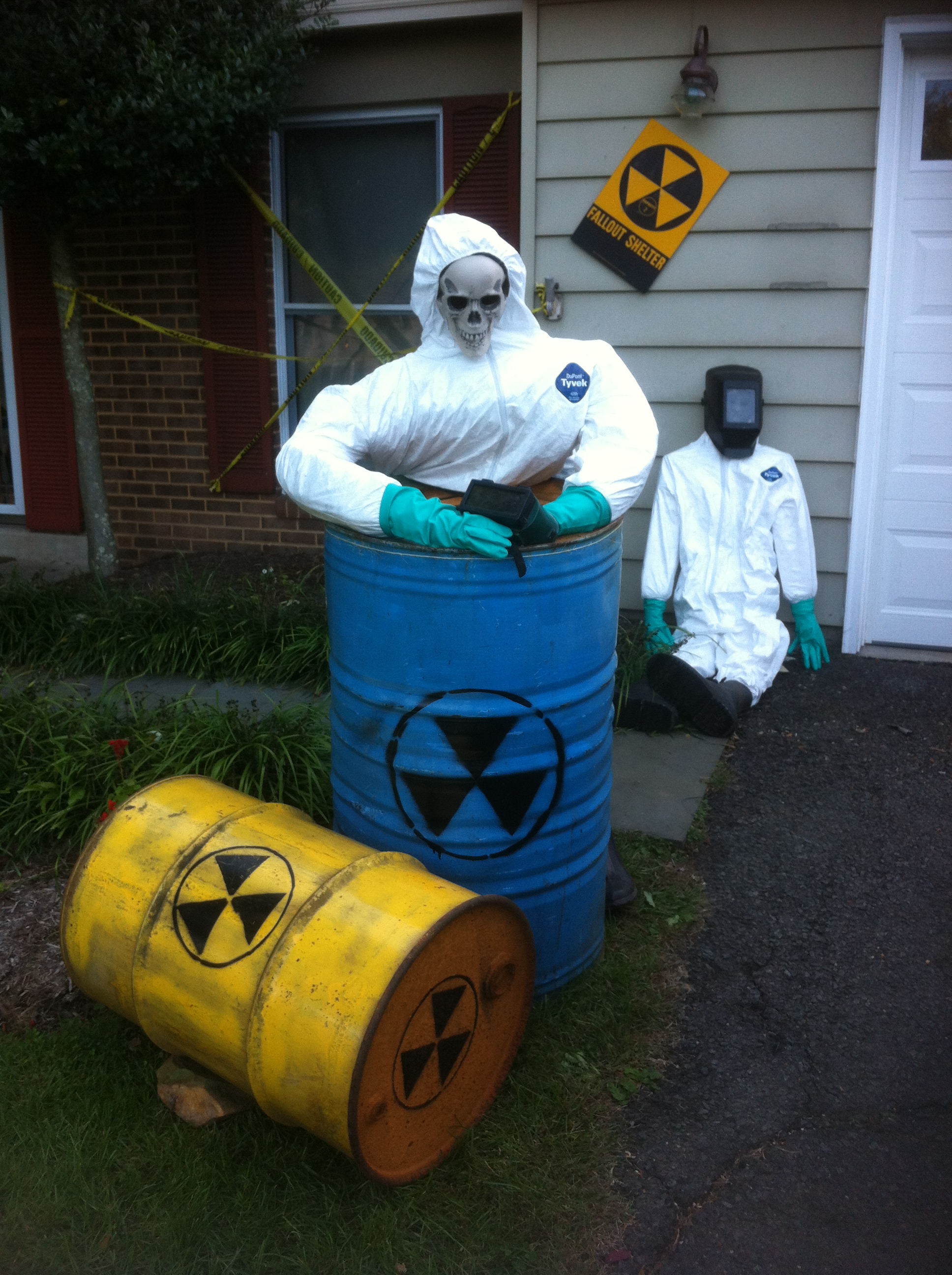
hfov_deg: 40.6
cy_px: 638
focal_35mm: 35
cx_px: 476
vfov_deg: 52.7
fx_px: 1287
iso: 80
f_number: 2.8
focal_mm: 3.85
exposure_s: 1/60
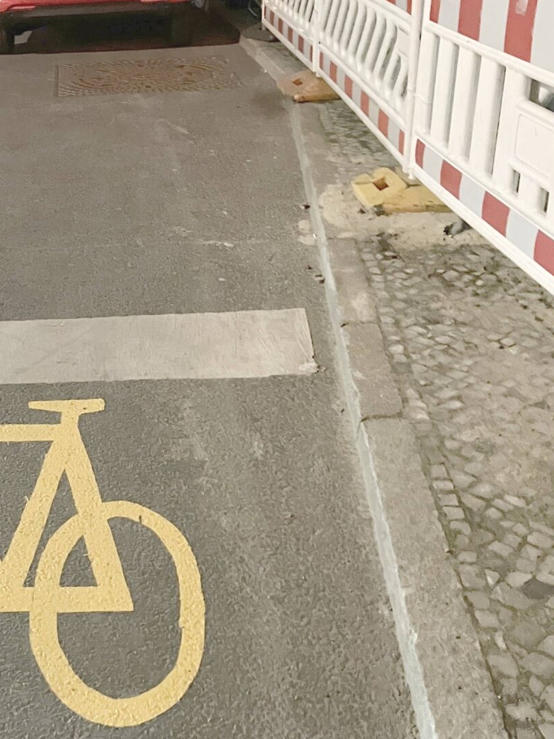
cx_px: 38
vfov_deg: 35.5
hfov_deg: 26.4
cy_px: 204
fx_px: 1131
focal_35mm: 53
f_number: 1.8
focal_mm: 3.99
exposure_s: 1/17
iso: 800
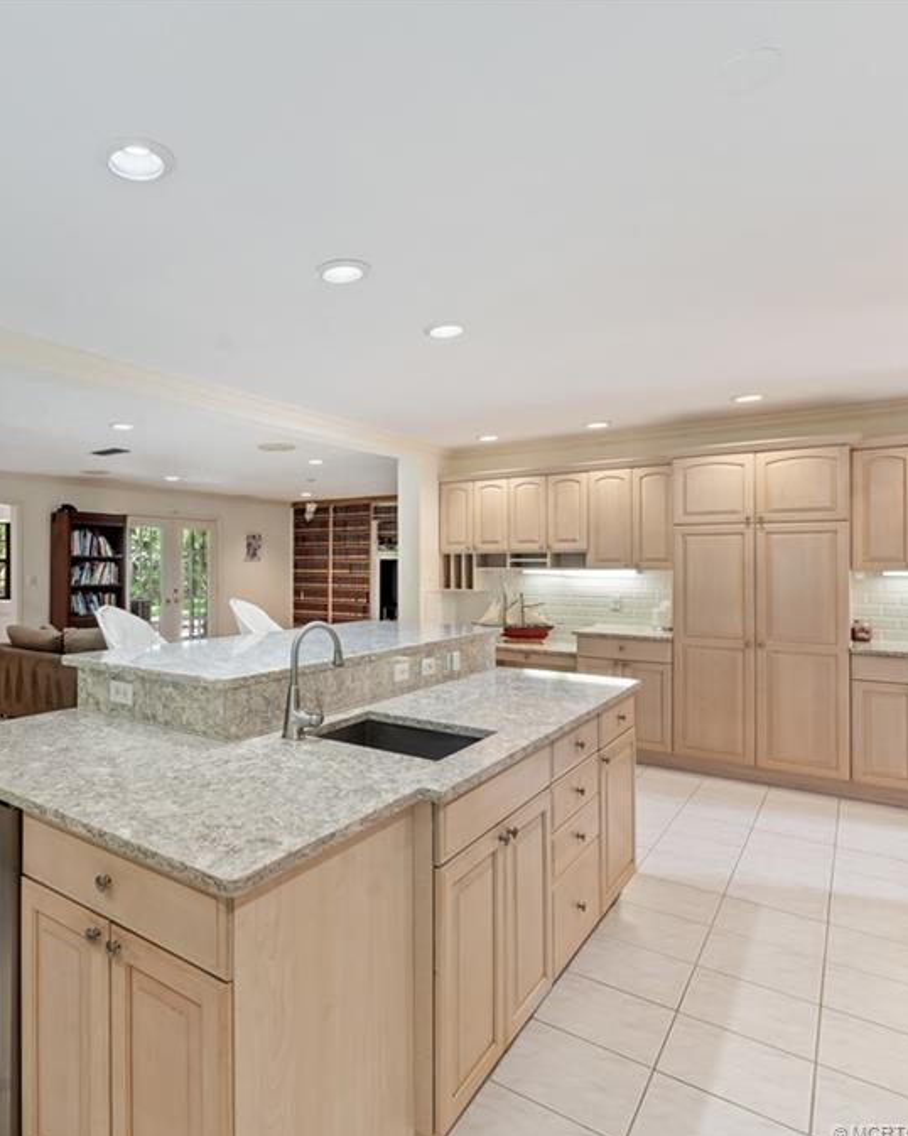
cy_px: 571
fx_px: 672
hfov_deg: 64.5
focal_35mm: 20
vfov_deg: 80.4
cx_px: 241
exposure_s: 1/3
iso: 250
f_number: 9
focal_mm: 14
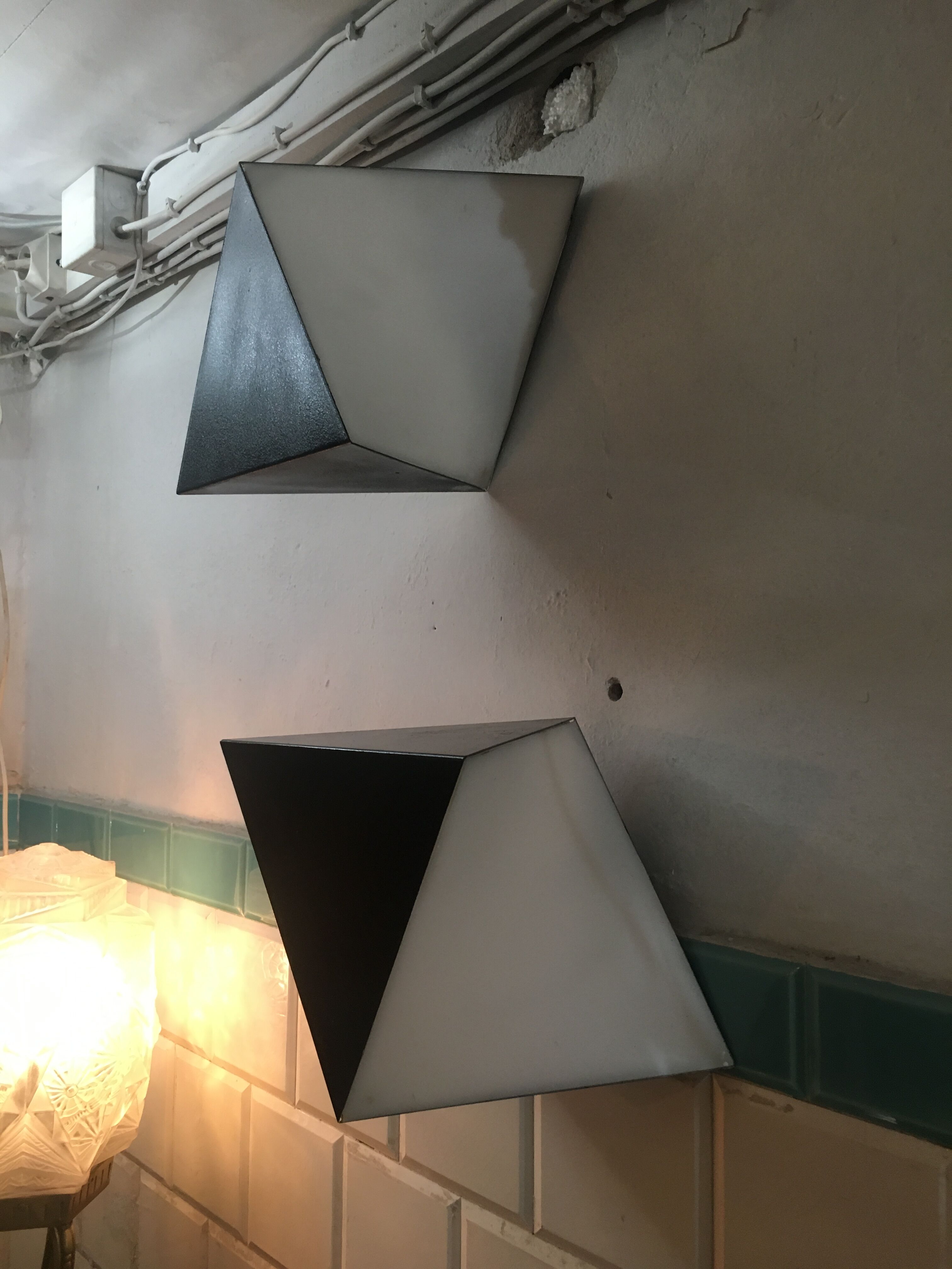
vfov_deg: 61.7
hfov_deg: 48.2
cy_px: 634
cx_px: 476
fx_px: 1063
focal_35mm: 29
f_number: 2.2
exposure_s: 1/33
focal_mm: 4.15
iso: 125
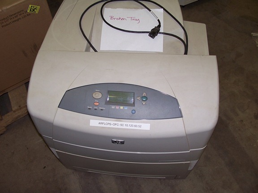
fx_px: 261
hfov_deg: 52.6
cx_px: 129
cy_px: 96
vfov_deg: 40.7
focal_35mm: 35
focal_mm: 6
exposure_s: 1/60
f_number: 2.8
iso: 80
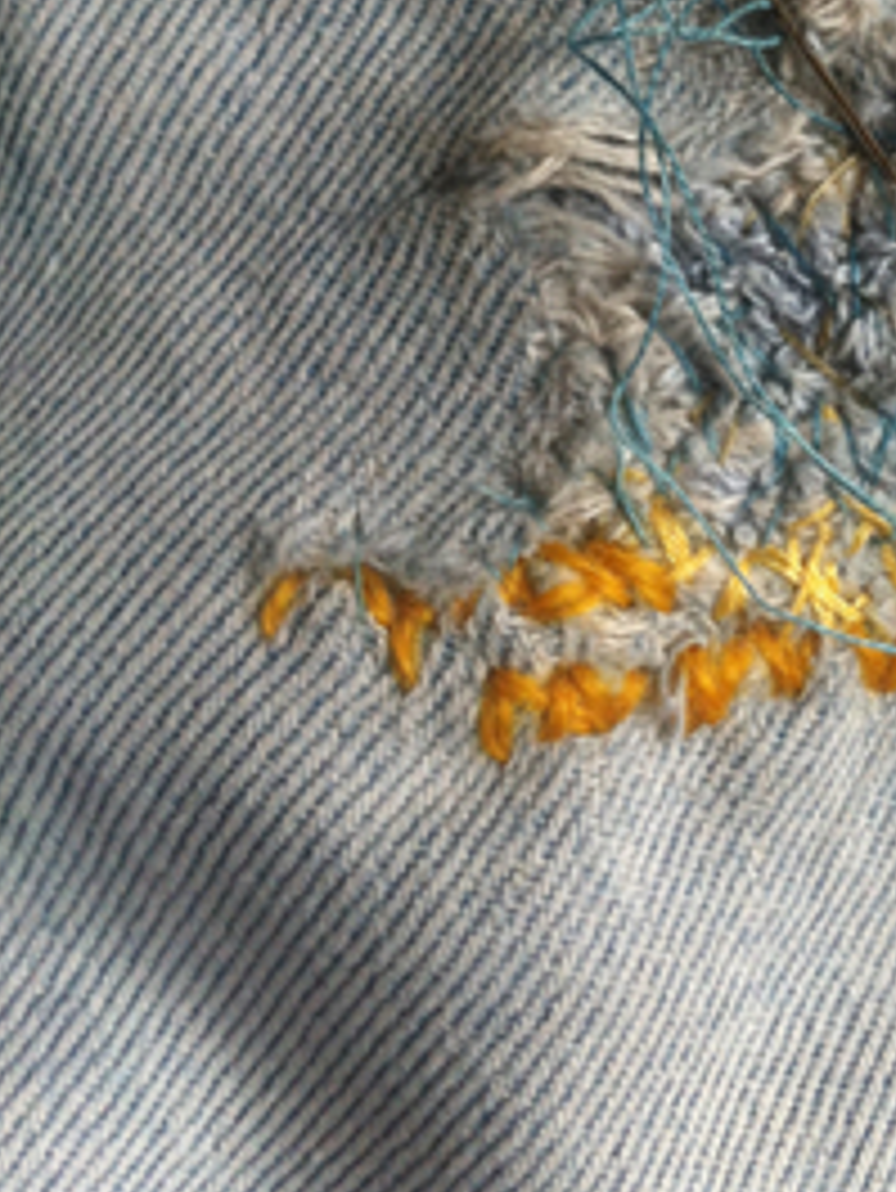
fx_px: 2276
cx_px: 788
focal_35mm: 66
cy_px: 153
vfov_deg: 28.4
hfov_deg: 21.8
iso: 80
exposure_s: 1/40
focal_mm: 3.85
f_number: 2.8
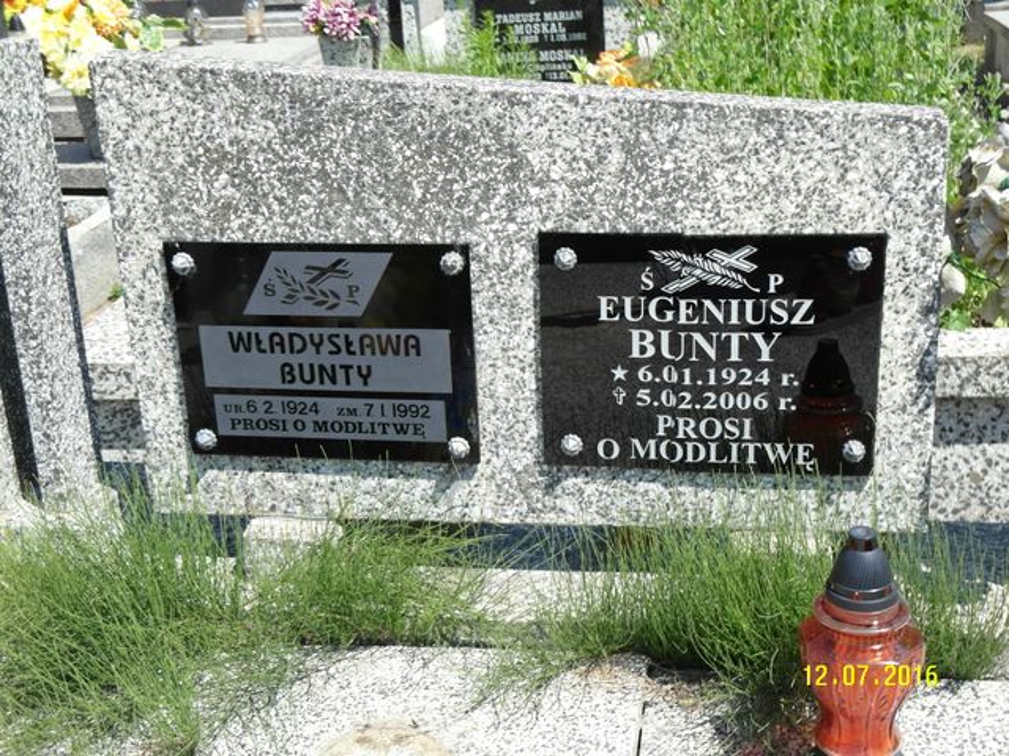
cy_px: 378
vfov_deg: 29.7
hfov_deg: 38.9
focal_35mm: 49
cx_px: 504
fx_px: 1428
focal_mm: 10.6
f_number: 2.4
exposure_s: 1/1500
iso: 80
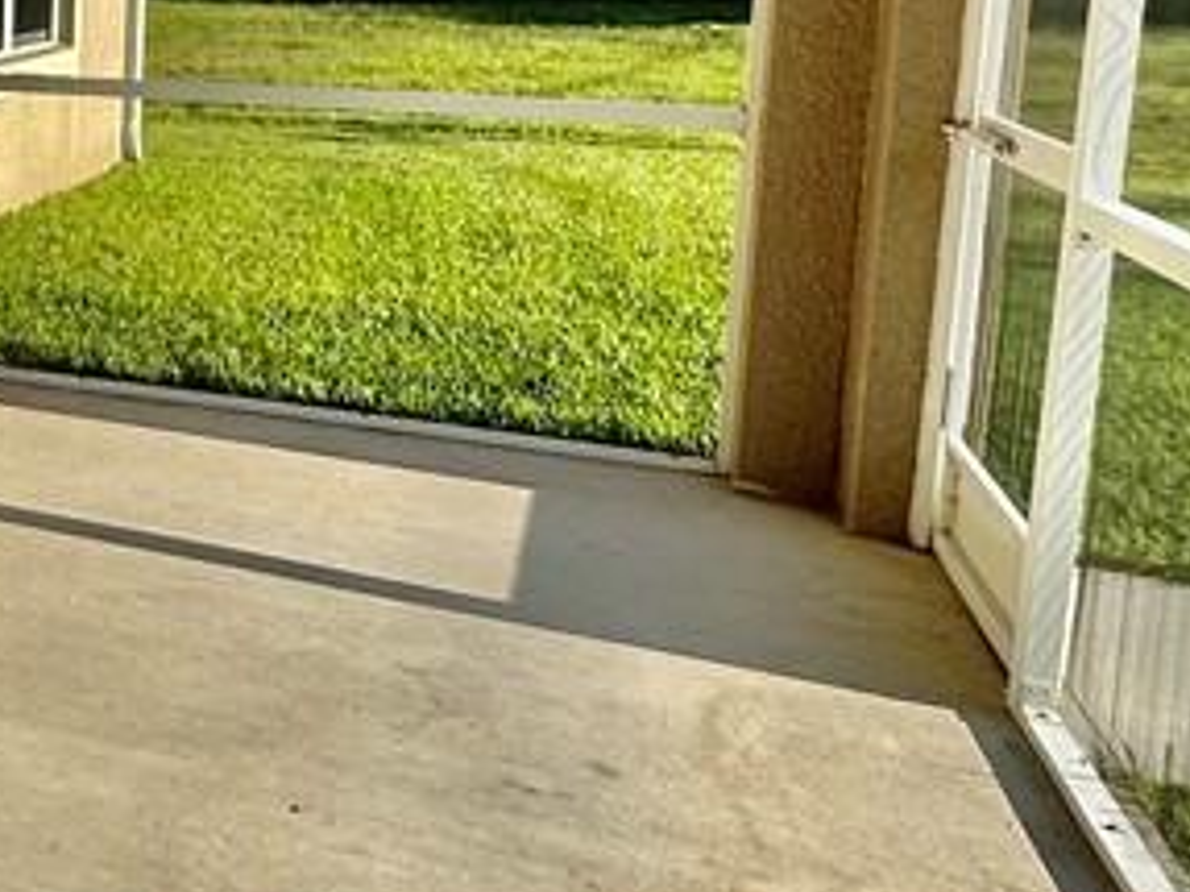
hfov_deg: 29.3
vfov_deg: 28.4
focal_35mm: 50
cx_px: -427
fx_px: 1718
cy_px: 158
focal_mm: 2.22
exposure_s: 1/1335
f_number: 2.2
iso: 50
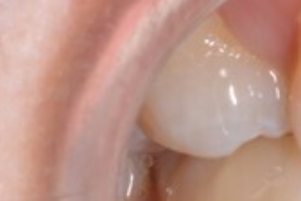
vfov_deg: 2.9
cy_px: 160
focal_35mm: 482
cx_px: 772
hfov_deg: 4.2
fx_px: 4030
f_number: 36
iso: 100
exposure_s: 1/100
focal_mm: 60
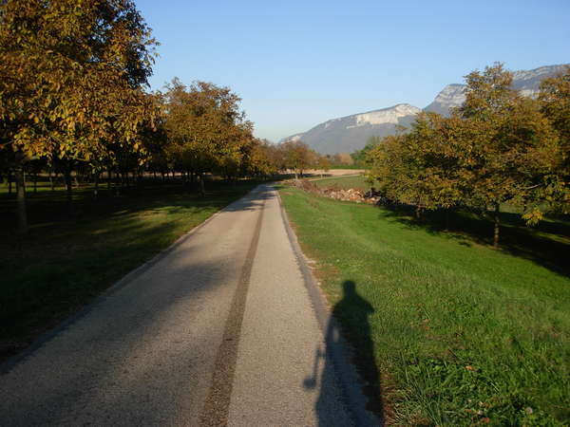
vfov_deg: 37.7
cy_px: 214
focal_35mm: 38
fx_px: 626
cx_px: 285
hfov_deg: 49.0
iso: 79
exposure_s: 1/966
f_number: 2.9
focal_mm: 6.3
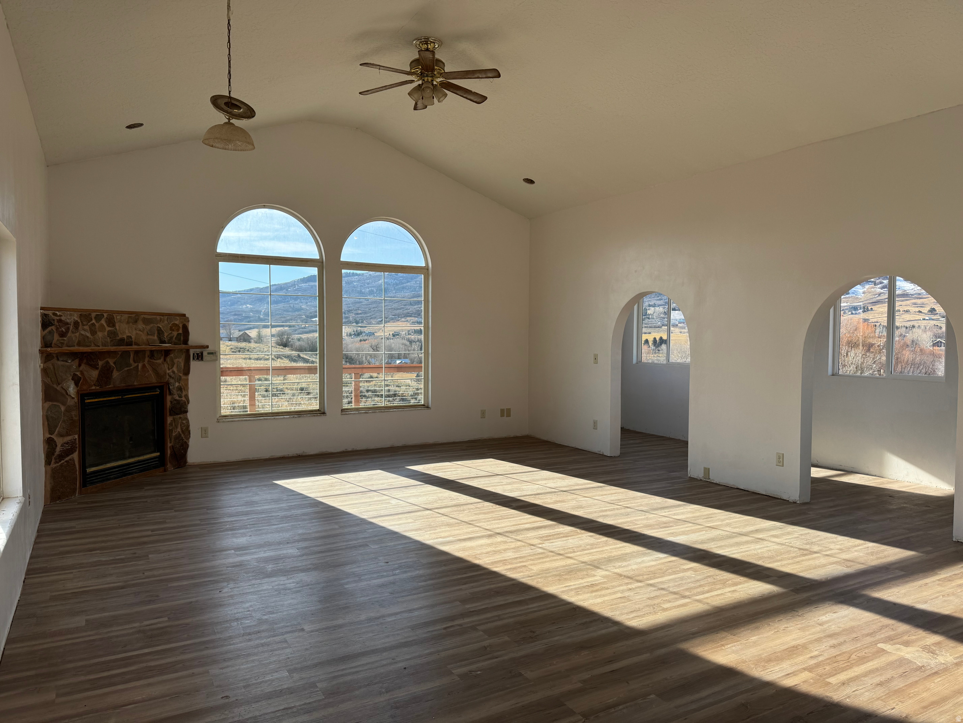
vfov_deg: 56.8
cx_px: 482
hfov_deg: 71.6
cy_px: 362
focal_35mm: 24
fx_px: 668
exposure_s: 1/1026
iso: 80
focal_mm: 6.76
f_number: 1.78
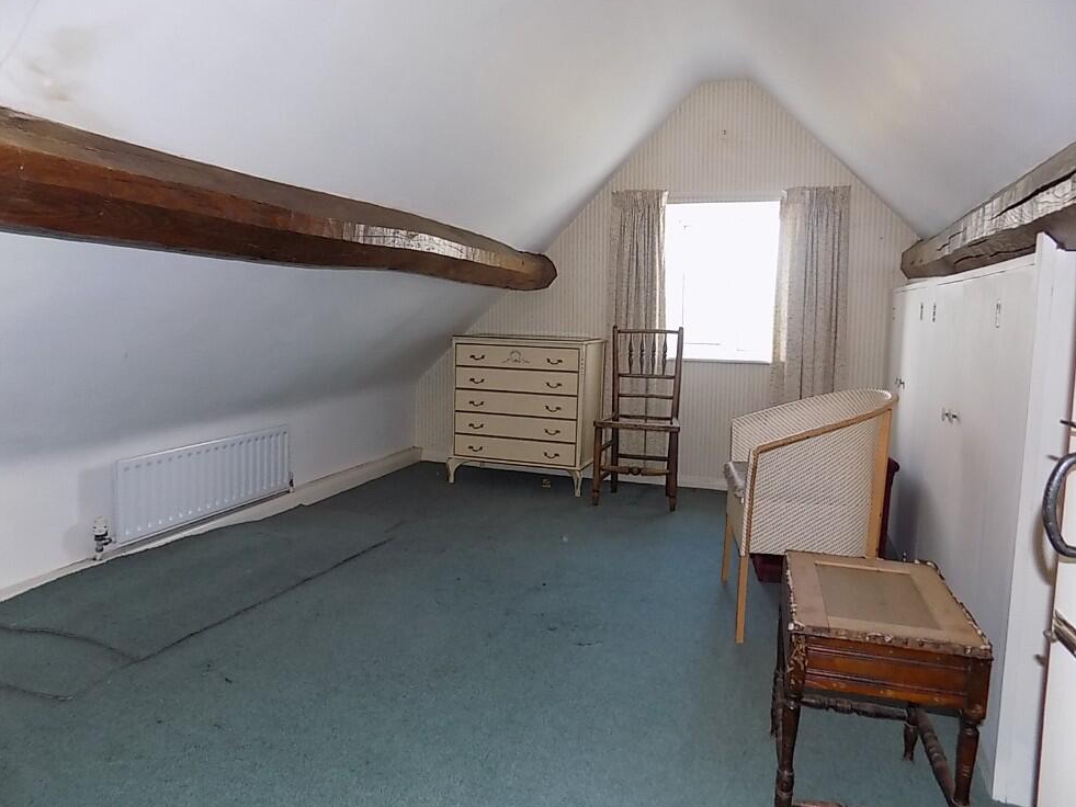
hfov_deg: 71.6
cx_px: 559
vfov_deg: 56.8
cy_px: 393
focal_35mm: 24
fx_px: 746
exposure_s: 1/30
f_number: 3.1
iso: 200
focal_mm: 4
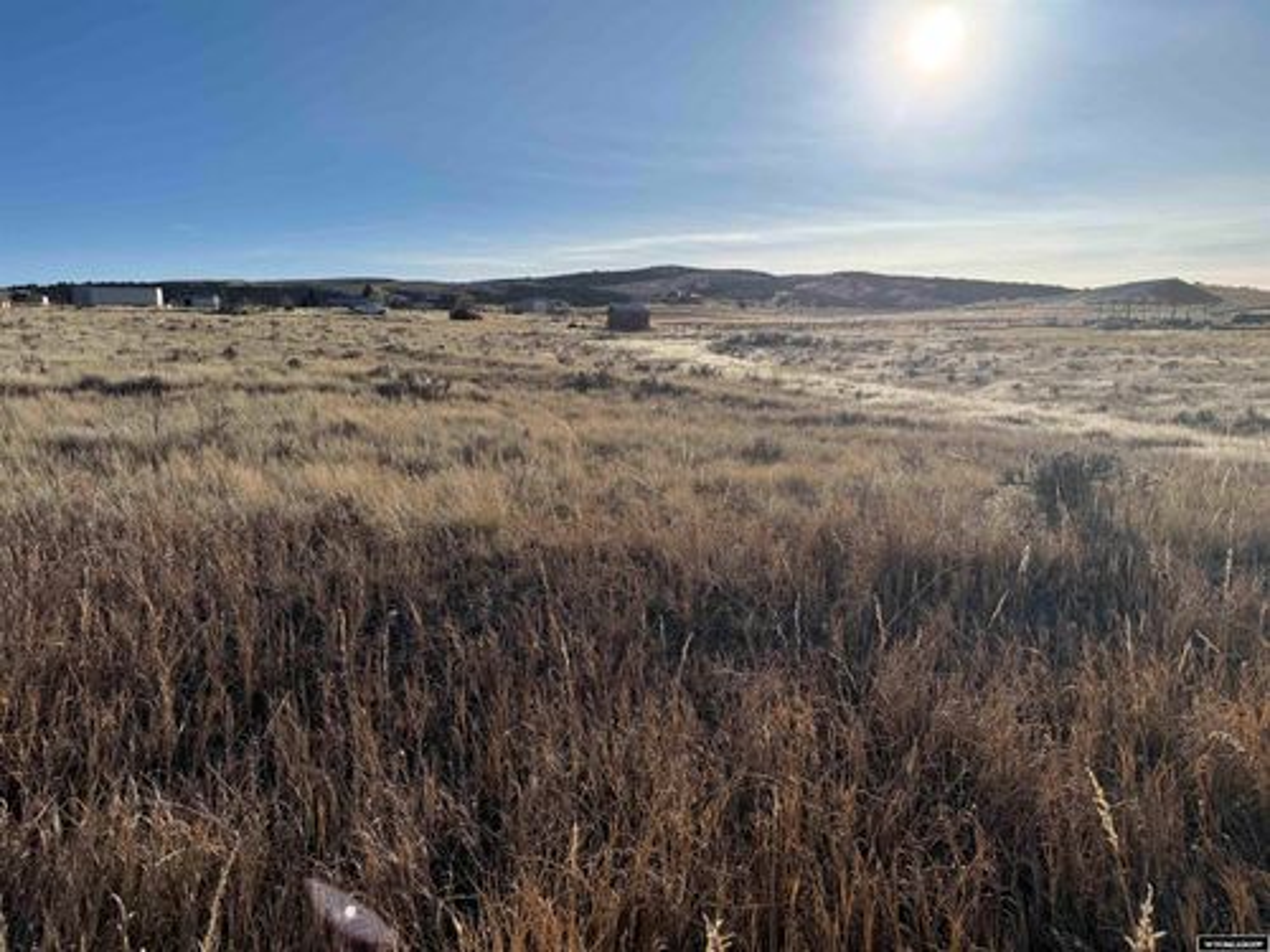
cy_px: 476
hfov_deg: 71.6
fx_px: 881
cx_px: 635
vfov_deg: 56.8
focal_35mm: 24
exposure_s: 1/8130
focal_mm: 6.76
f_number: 1.78
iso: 80
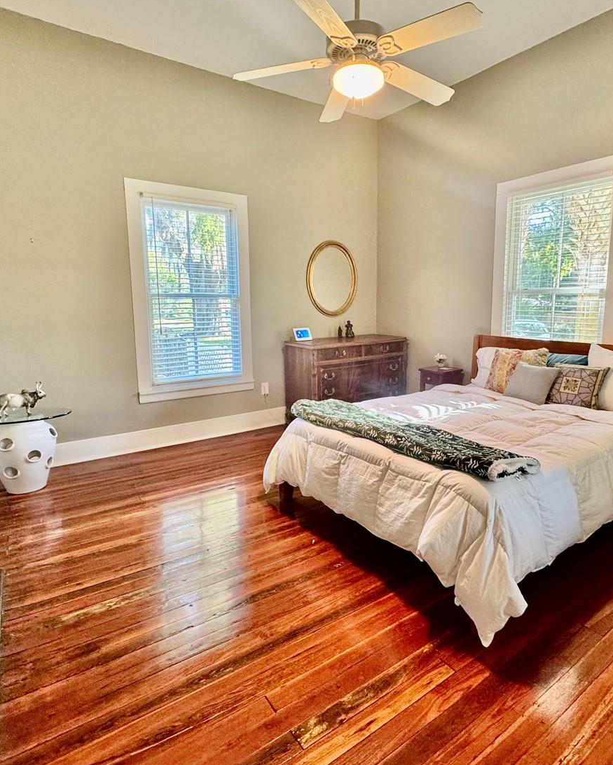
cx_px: 337
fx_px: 453
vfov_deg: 80.3
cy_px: 370
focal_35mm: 20
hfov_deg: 68.0
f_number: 2.2
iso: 320
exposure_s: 1/60
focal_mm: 2.22
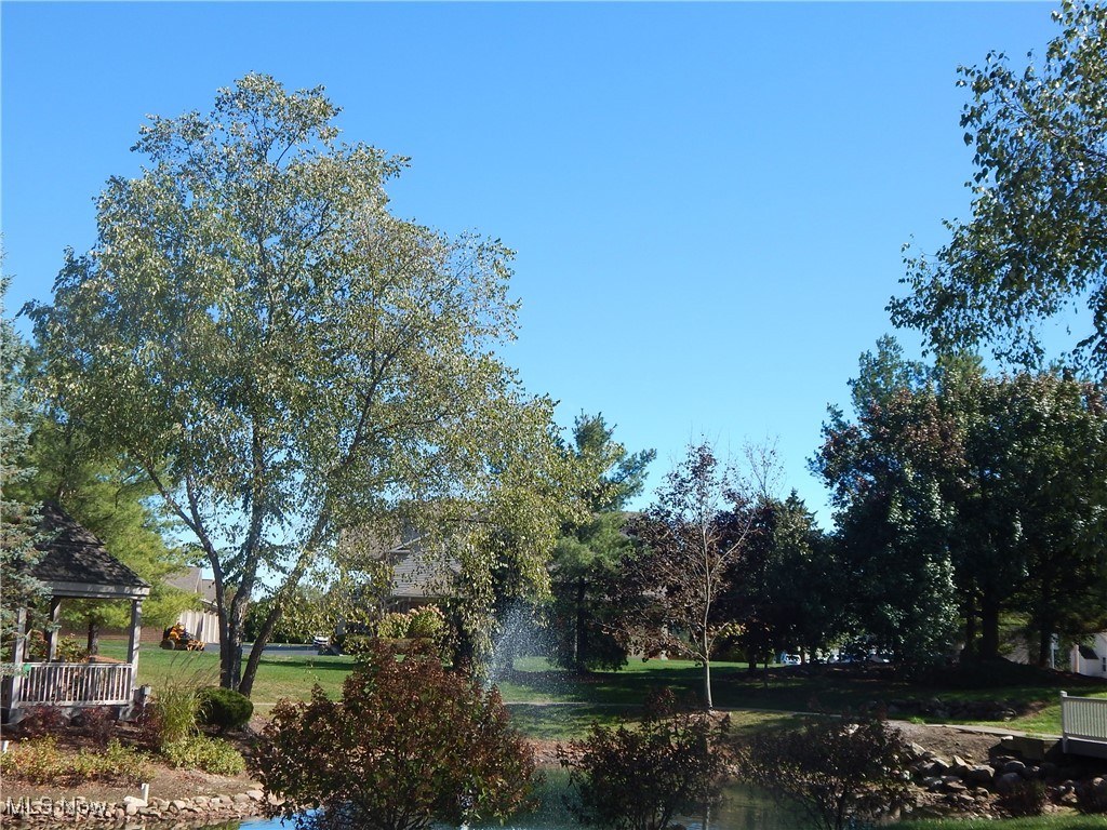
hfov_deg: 43.9
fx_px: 1375
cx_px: 554
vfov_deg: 33.6
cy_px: 415
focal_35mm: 43
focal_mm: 7.7
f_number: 3.6
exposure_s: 1/800
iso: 125
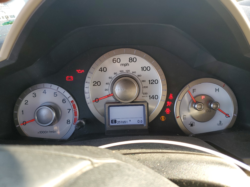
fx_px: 188
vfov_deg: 53.1
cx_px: 125
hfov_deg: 67.3
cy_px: 94
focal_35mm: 26
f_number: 1.5
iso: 51
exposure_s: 1/120
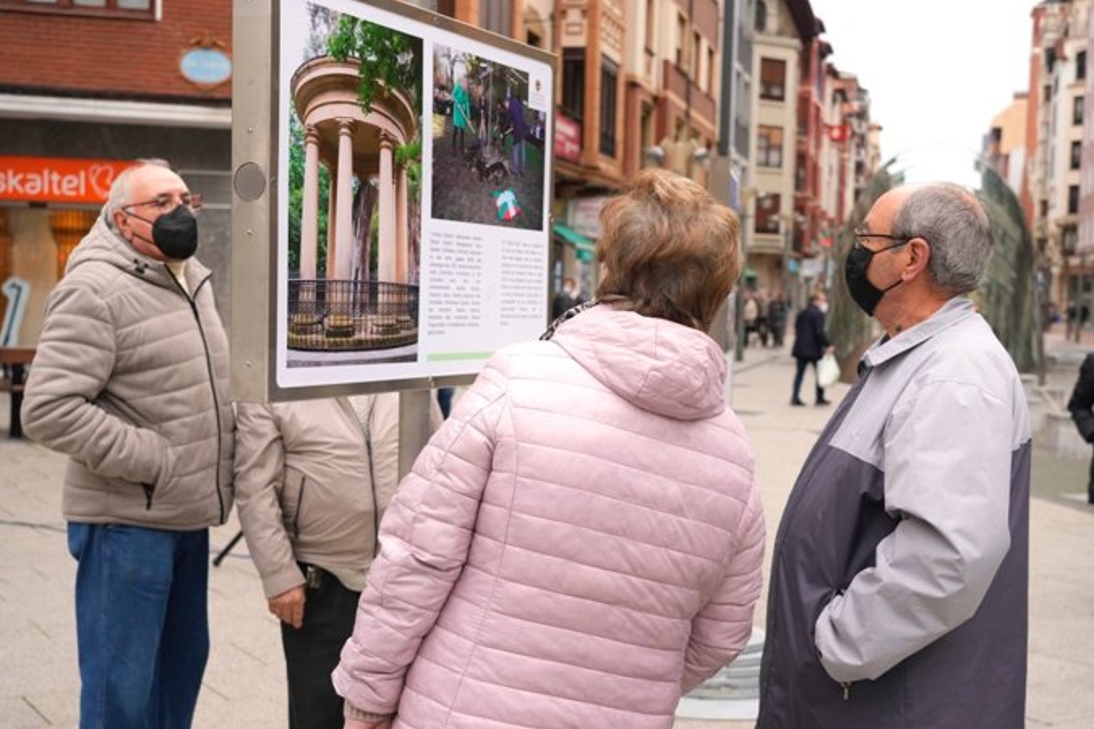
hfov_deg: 46.4
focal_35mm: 42
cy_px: 370
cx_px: 558
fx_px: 1276
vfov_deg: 31.9
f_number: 5
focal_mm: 41
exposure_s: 1/1000
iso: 800
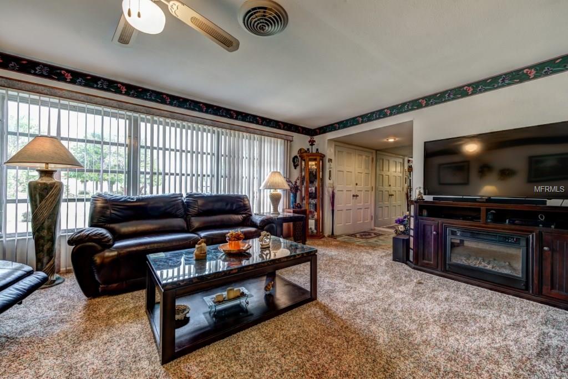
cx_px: 284
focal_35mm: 14
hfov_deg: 104.2
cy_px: 190
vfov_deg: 81.3
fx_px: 221
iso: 100
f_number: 8
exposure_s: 1/2.5
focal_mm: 14
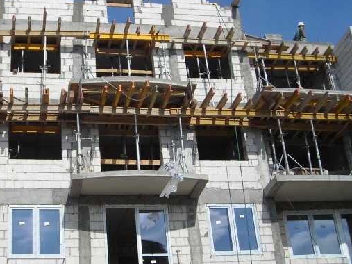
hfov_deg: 31.8
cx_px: 105
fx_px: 610
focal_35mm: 60
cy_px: 117
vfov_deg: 24.4
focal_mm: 6.3
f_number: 6.4
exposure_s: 1/294
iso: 50
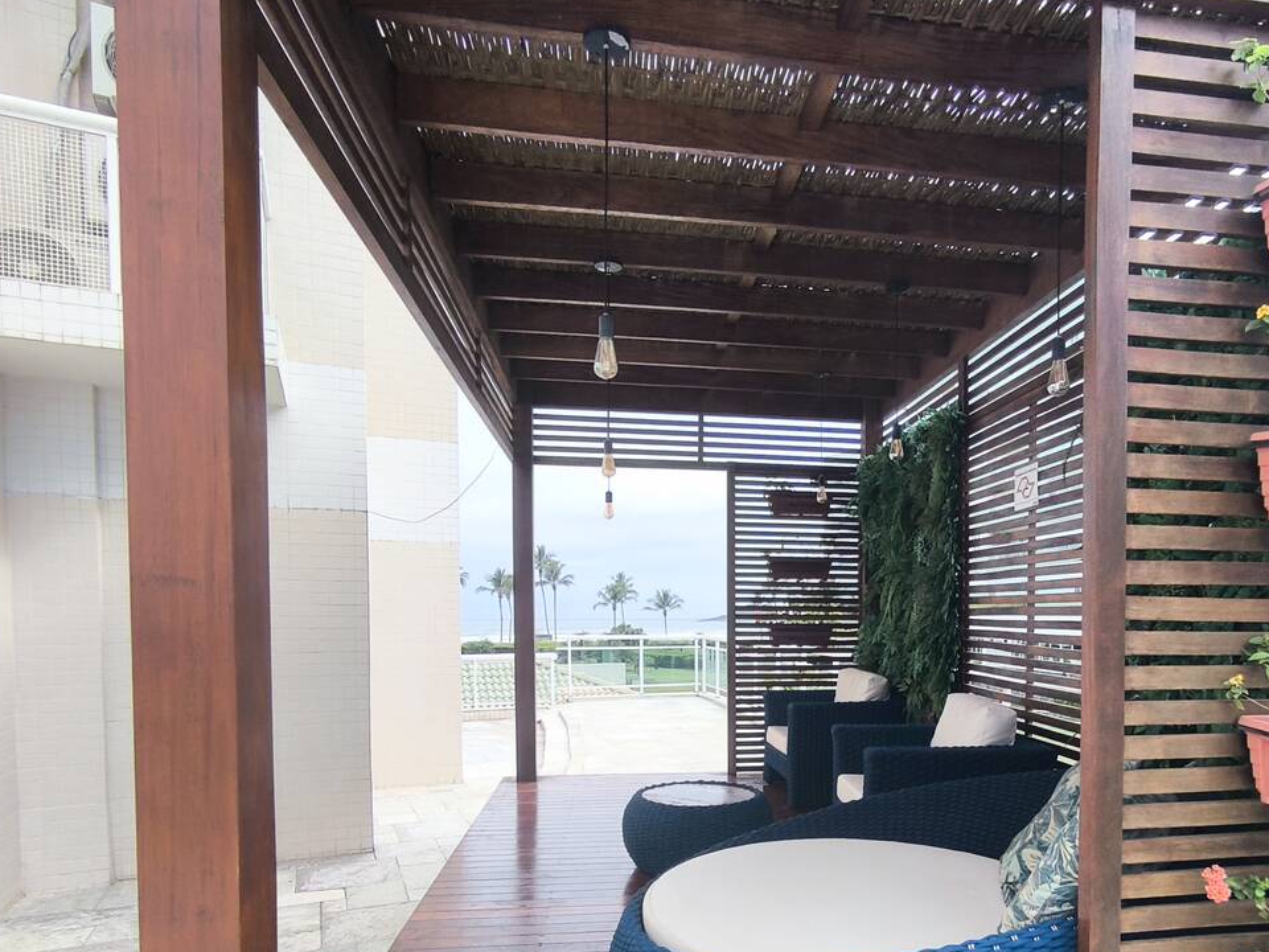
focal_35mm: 24
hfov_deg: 70.8
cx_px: 764
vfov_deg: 55.5
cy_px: 640
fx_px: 880
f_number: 2.2
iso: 50
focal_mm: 1.65
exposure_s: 1/631
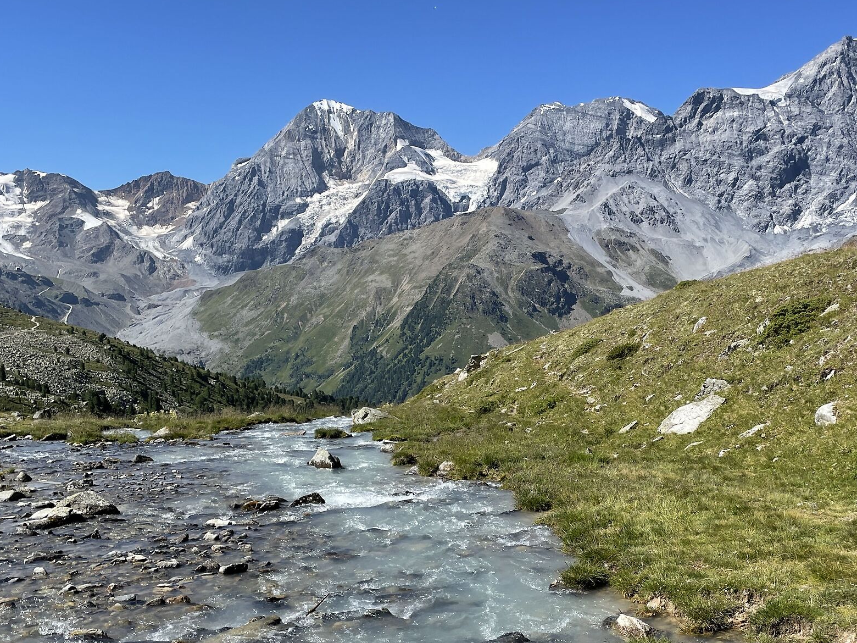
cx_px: 504
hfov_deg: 46.6
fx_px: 990
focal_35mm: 40
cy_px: 426
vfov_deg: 35.6
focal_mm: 4.2
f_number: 1.6
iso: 32
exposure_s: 1/3125
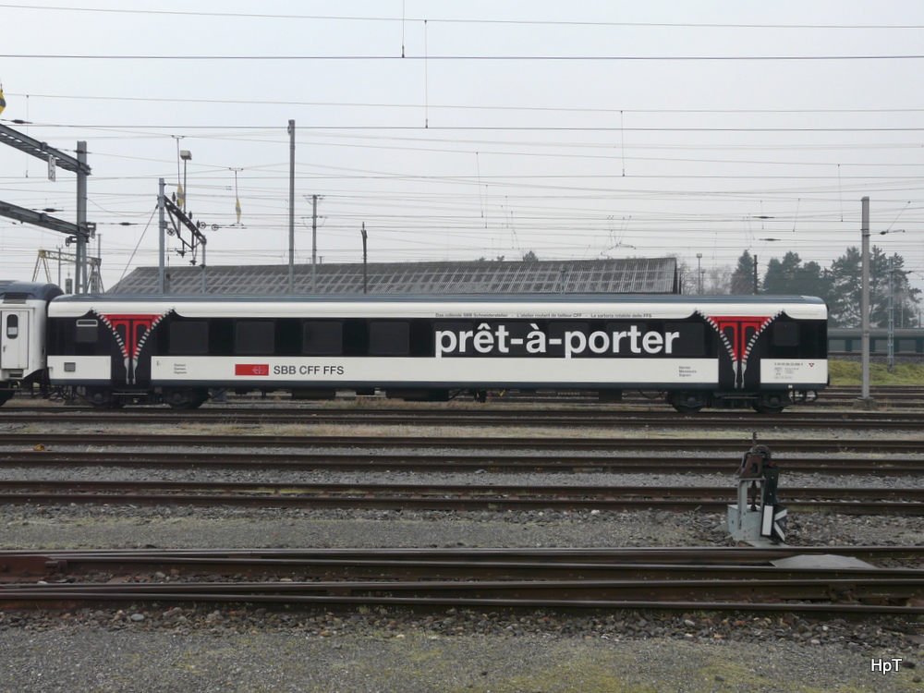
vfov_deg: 35.1
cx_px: 462
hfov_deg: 45.8
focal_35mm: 41
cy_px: 346
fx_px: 1094
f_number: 4
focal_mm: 6.7
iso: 100
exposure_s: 1/160
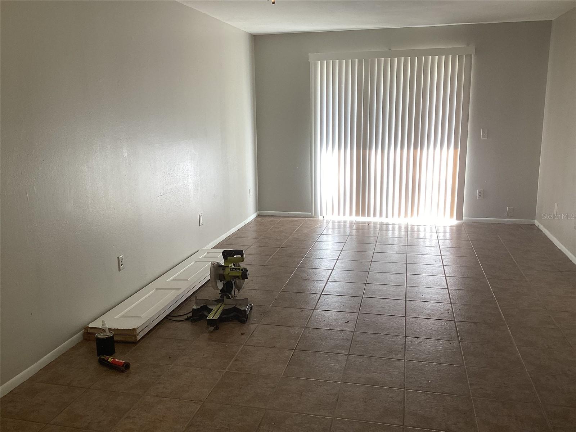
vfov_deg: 45.4
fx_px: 516
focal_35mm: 31
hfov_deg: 58.4
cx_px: 288
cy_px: 216
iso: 64
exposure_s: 1/60
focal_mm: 3.3
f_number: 2.4
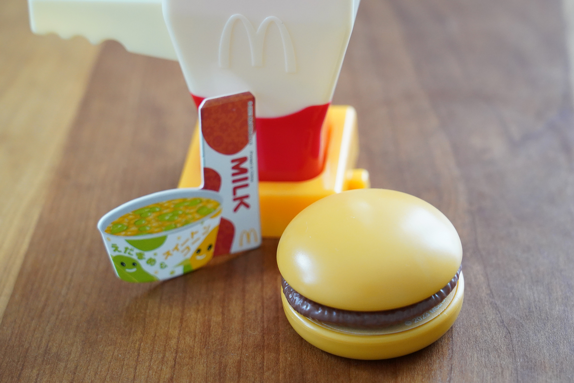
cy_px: 192
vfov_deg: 14.1
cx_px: 287
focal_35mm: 97
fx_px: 1546
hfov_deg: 21.0
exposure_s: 1/125
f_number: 7.1
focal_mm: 97
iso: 5000
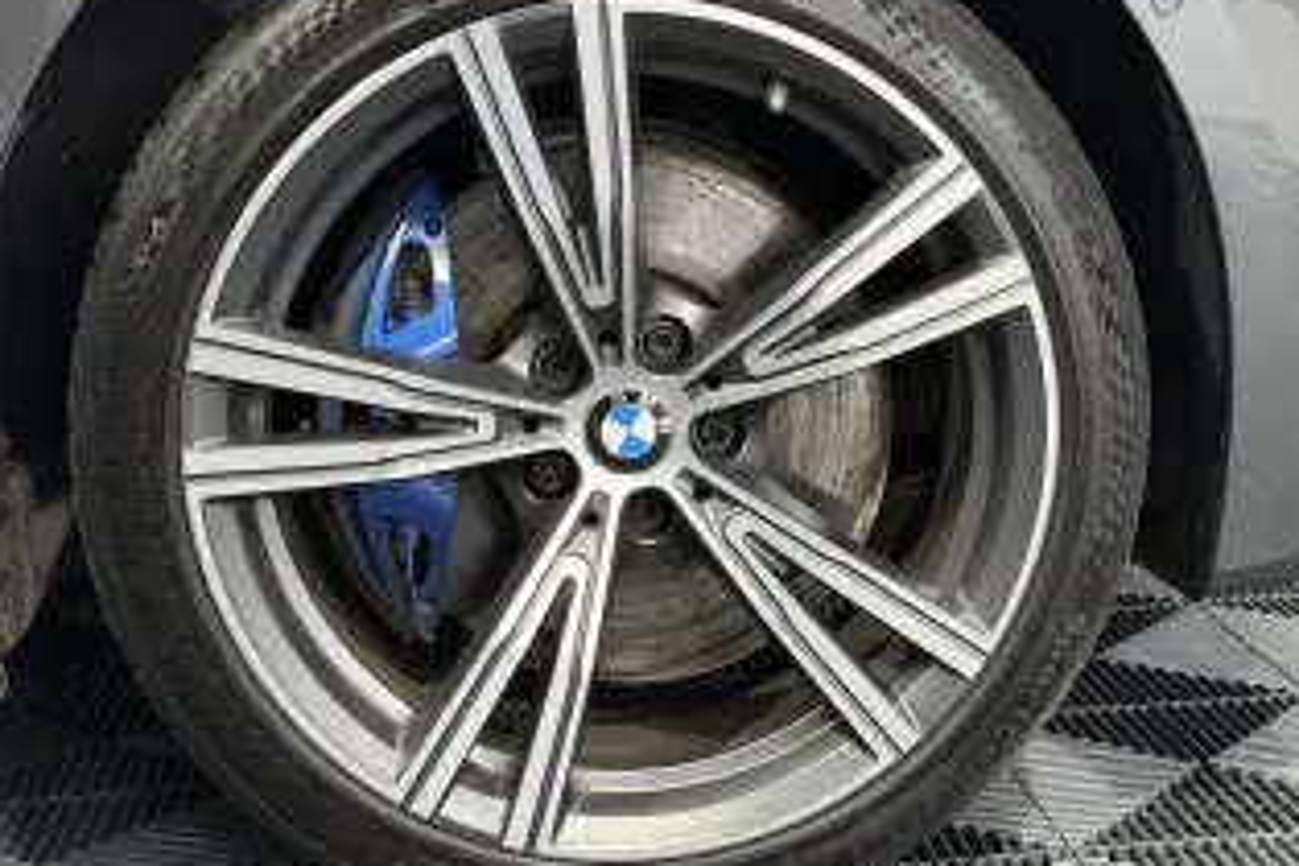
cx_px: 738
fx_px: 2057
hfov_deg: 35.0
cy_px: 396
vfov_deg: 23.8
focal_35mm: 57
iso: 250
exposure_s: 1/50
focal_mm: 6.76
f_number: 1.78
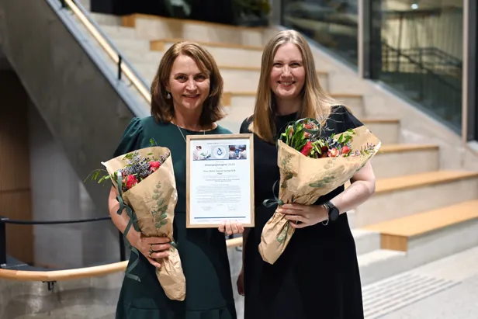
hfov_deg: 39.6
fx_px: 664
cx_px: 239
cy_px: 160
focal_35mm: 50
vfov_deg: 27.0
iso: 2200
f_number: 2.8
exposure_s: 1/125
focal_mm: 50
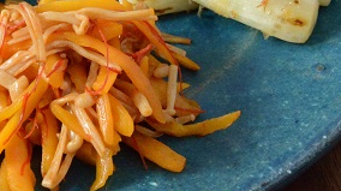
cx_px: -52
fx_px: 3504
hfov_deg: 5.5
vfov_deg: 3.1
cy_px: -70
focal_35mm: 388
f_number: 13
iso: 6400
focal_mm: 105
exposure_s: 1/15
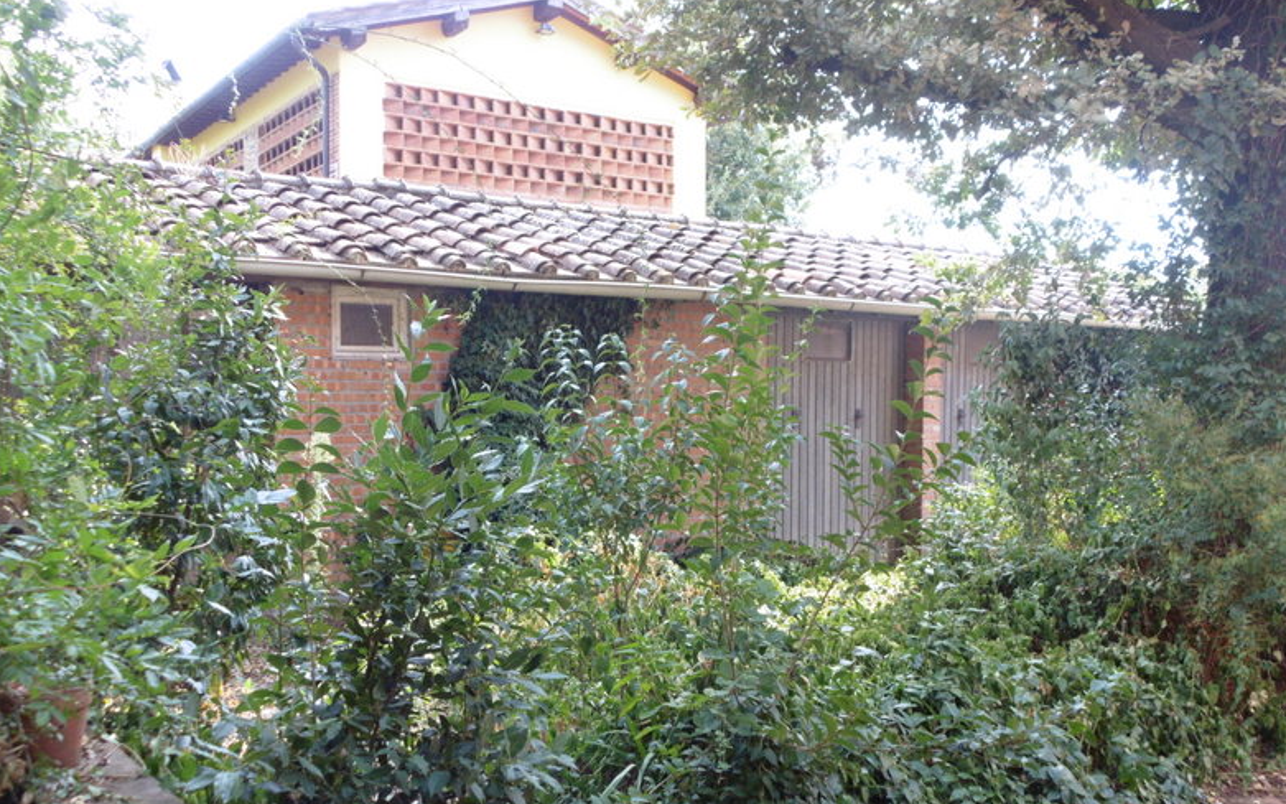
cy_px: 486
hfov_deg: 51.5
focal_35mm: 38
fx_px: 1332
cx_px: 644
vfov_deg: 33.5
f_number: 3.5
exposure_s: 1/125
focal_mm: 6.4
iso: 100
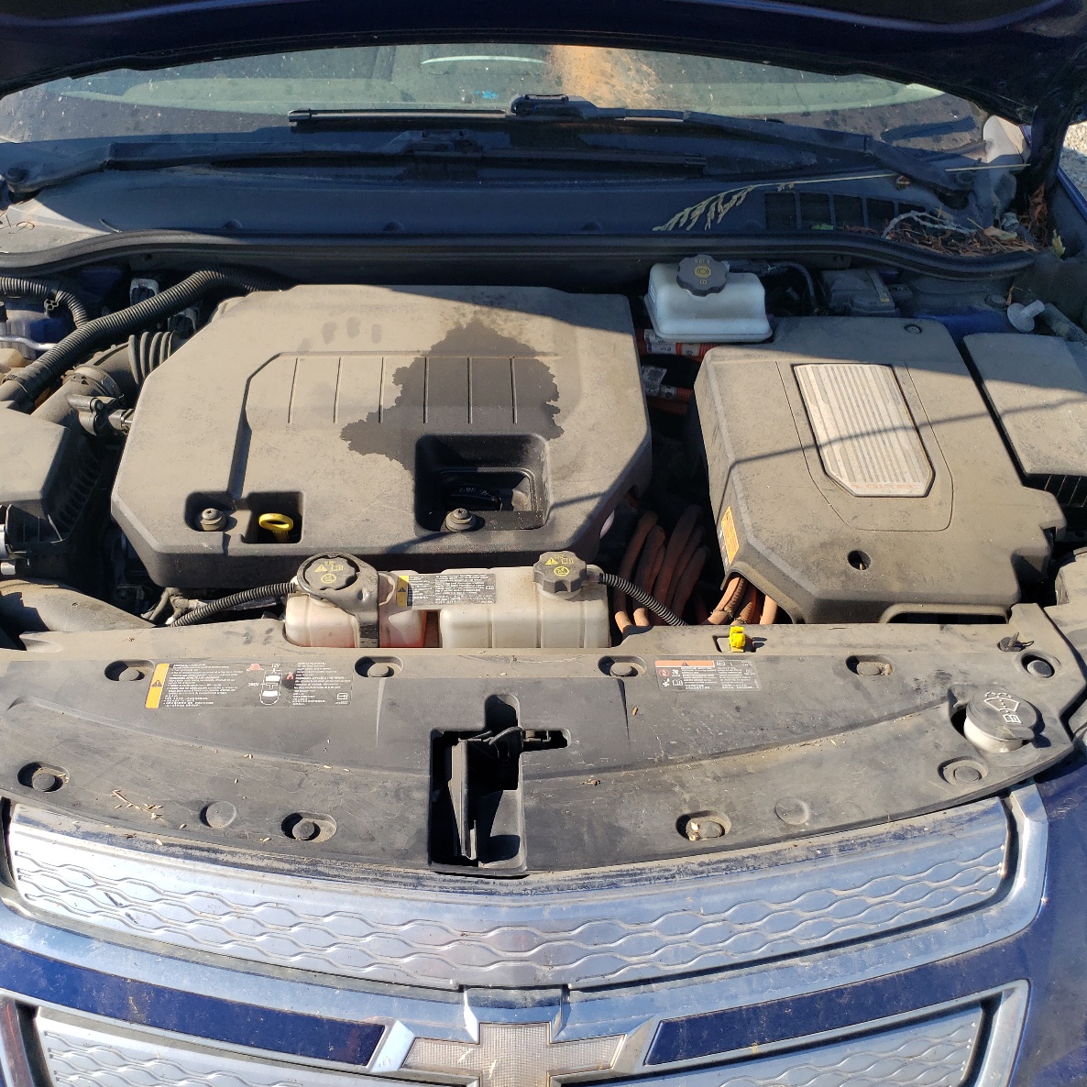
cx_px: 483
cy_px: 544
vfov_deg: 52.5
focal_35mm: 31
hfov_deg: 52.4
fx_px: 1101
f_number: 1.5
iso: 50
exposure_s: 1/1667
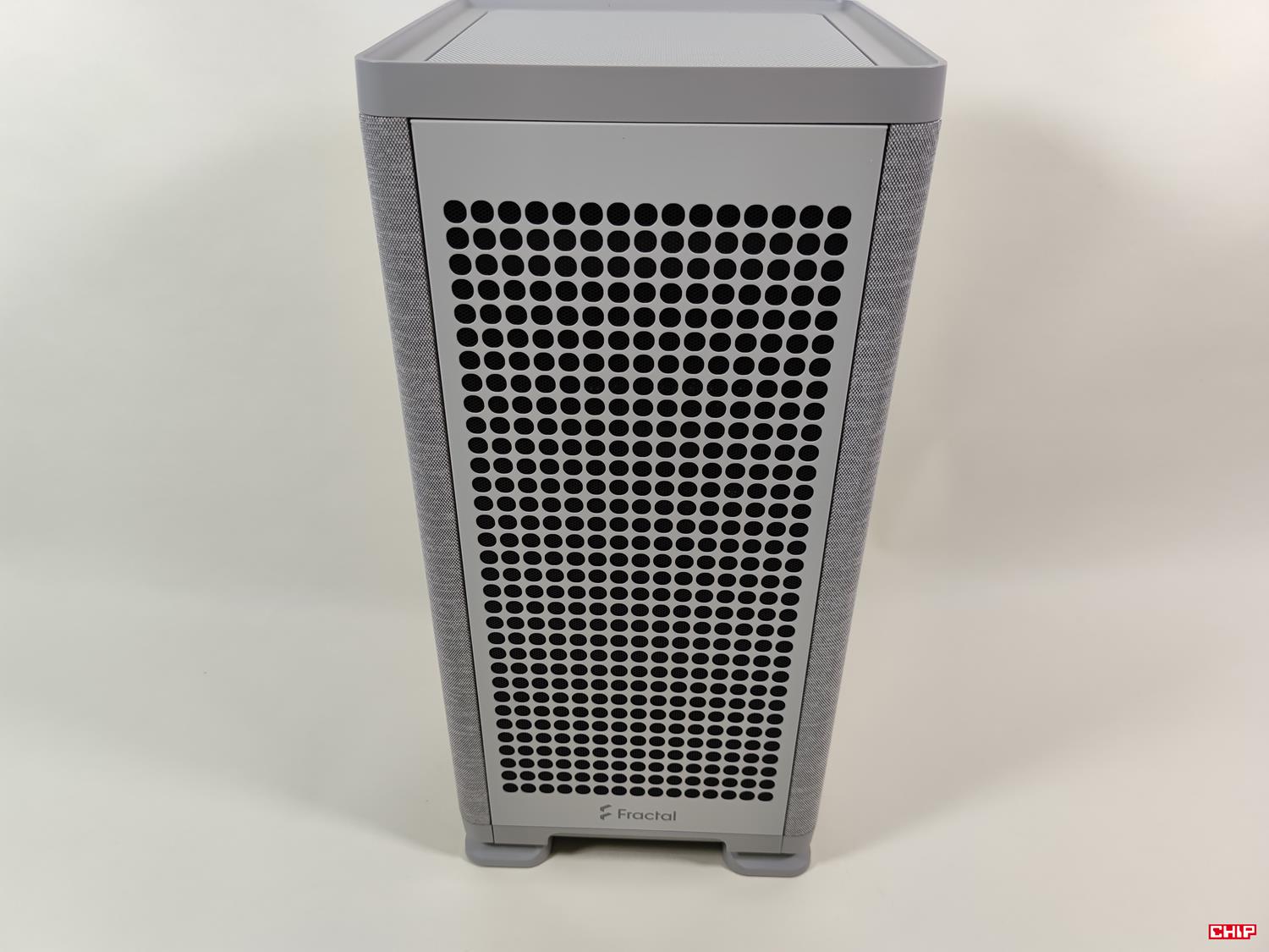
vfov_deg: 54.9
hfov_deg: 69.4
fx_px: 916
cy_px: 476
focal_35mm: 25
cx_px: 634
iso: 64
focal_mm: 6.78
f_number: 1.85
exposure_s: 1/100
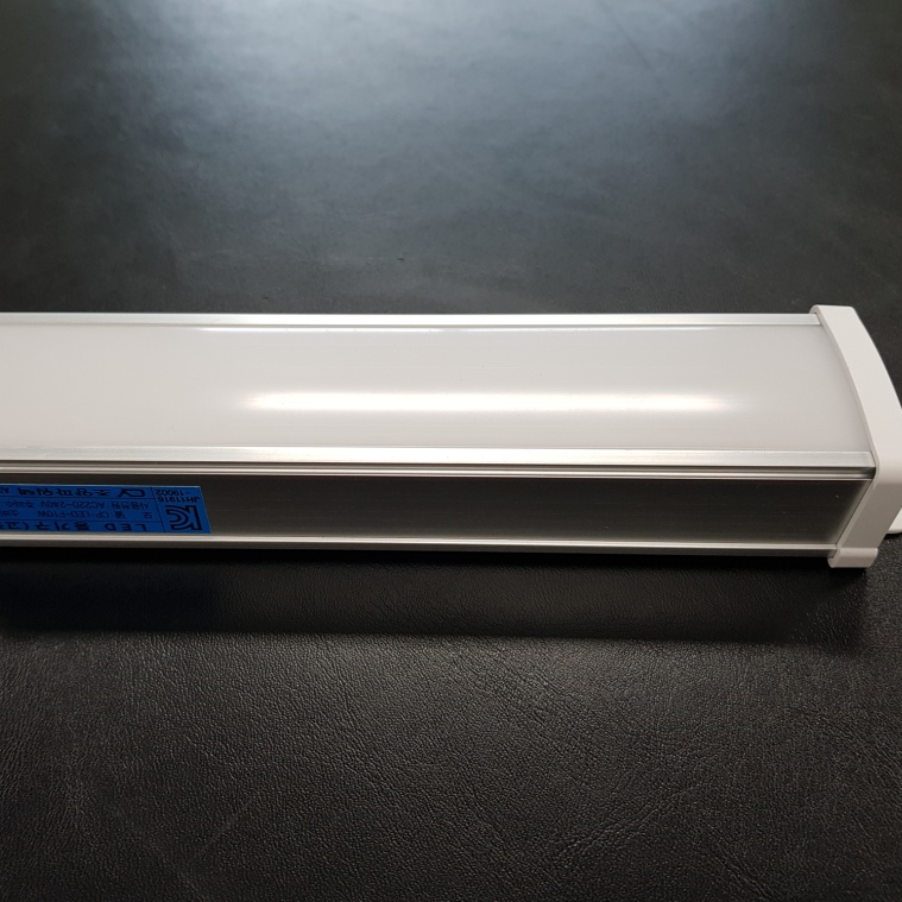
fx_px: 914
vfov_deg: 52.5
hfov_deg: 52.4
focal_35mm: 31
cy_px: 454
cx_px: 390
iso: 80
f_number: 1.7
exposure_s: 1/60
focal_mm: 4.3
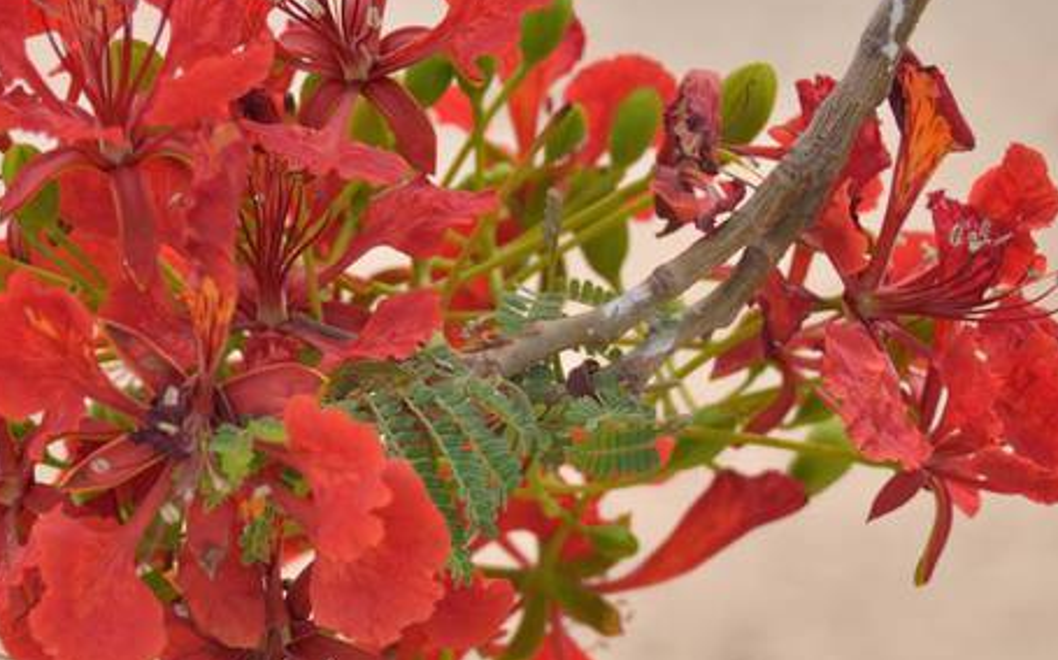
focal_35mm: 122
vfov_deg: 10.7
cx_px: 353
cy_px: 394
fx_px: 3516
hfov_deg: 17.1
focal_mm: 52
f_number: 5
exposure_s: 1/320
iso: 100
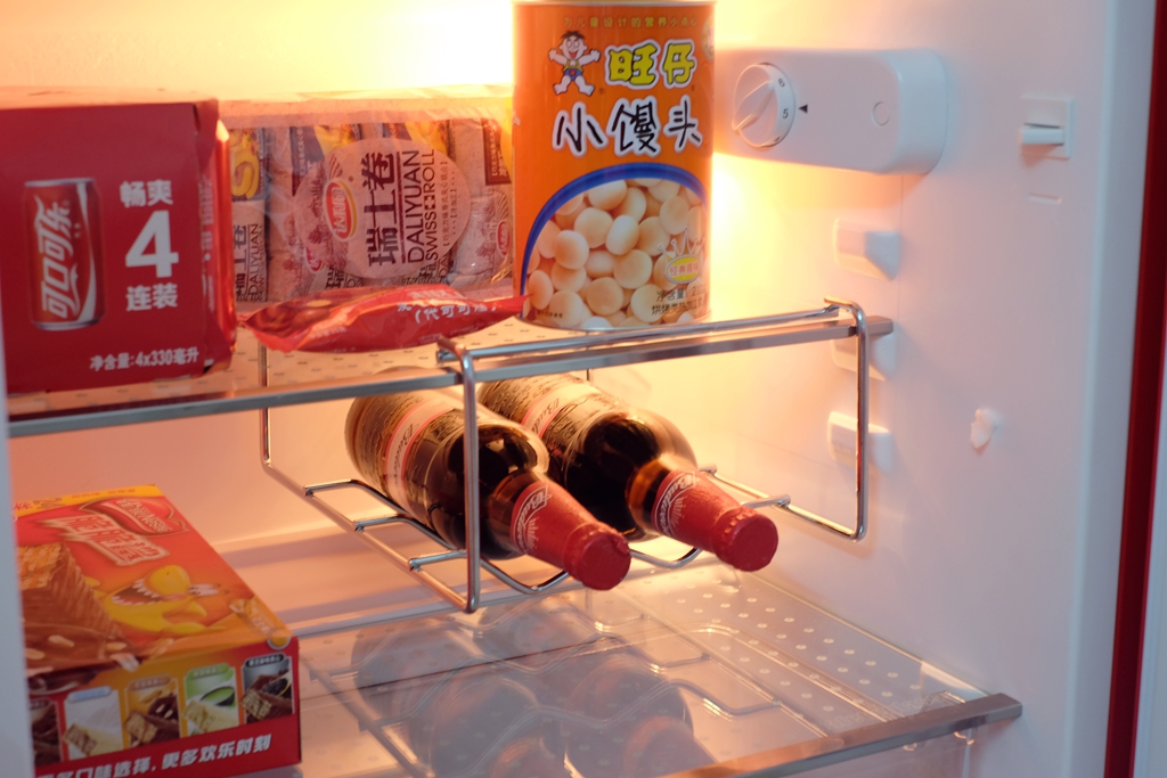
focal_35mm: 53
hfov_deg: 37.5
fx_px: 1718
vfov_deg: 25.5
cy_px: 389
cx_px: 584
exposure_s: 1/6.5
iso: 640
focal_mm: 35
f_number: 5.6
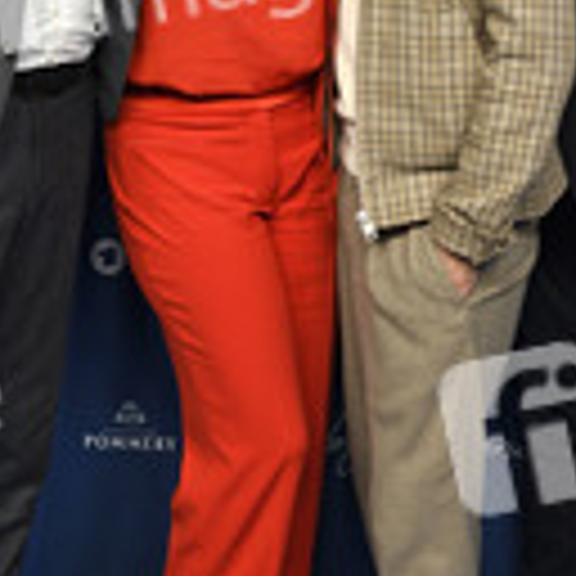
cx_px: 261
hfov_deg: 22.5
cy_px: 184
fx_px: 1450
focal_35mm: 77
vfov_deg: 22.4
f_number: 4
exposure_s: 1/250
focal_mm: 29
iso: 800
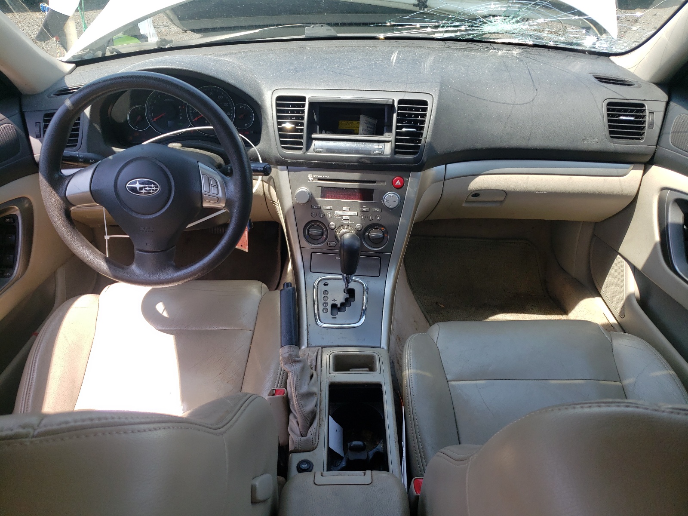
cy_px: 258
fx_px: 517
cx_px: 344
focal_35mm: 26
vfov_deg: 53.1
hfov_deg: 67.3
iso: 50
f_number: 1.5
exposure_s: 1/556
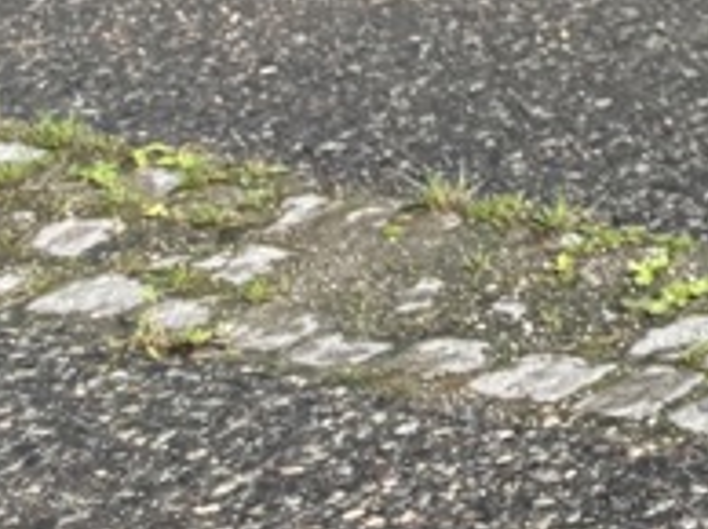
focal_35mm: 161
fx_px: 3289
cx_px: 2142
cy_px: -1062
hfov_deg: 9.5
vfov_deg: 7.9
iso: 50
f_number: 1.6
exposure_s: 1/3413
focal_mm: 5.96
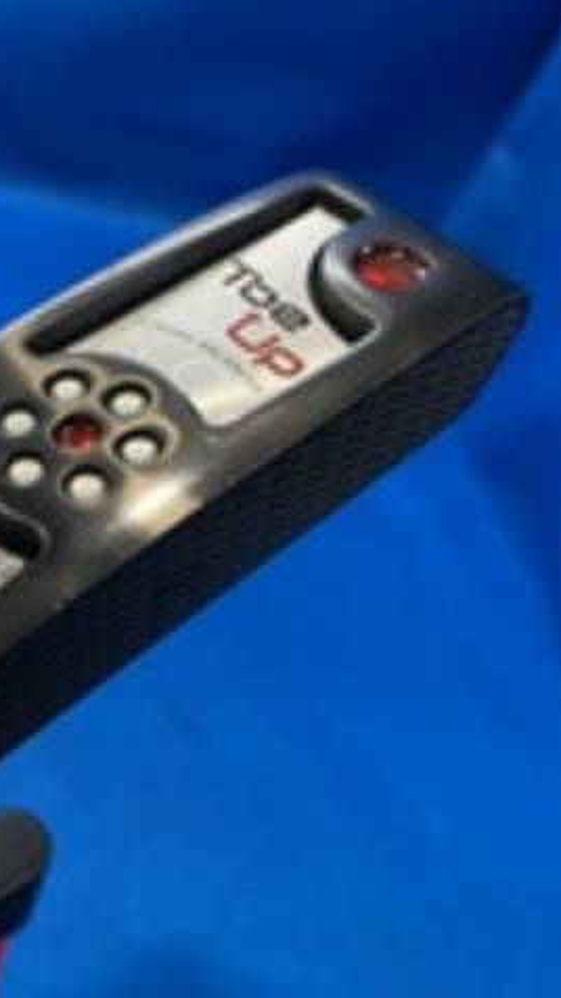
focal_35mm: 38
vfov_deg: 52.8
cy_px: 498
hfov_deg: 29.5
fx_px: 1006
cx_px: 23
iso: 100
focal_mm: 4.25
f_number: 1.8
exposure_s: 1/60
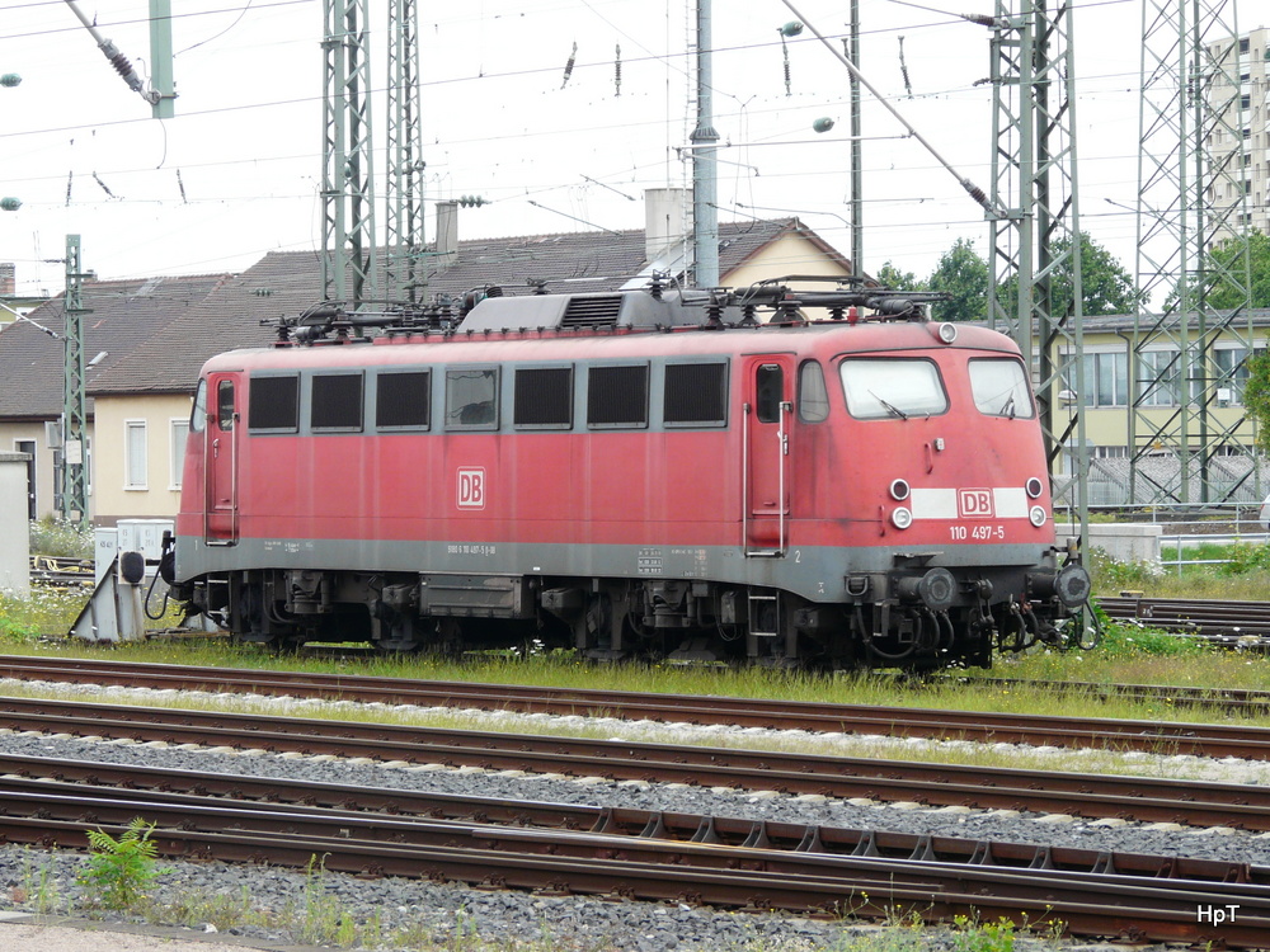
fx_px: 5760
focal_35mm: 157
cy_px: 476
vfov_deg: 9.5
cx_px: 635
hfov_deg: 12.6
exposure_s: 1/250
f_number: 4.5
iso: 100
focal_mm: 25.9
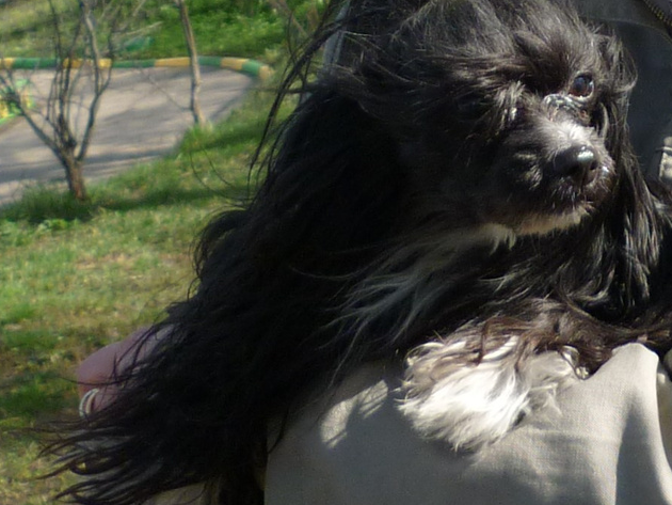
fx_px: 2602
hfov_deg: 14.3
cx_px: 781
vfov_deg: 10.6
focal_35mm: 134
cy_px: -271
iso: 80
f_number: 2.8
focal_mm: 5.5
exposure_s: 1/500
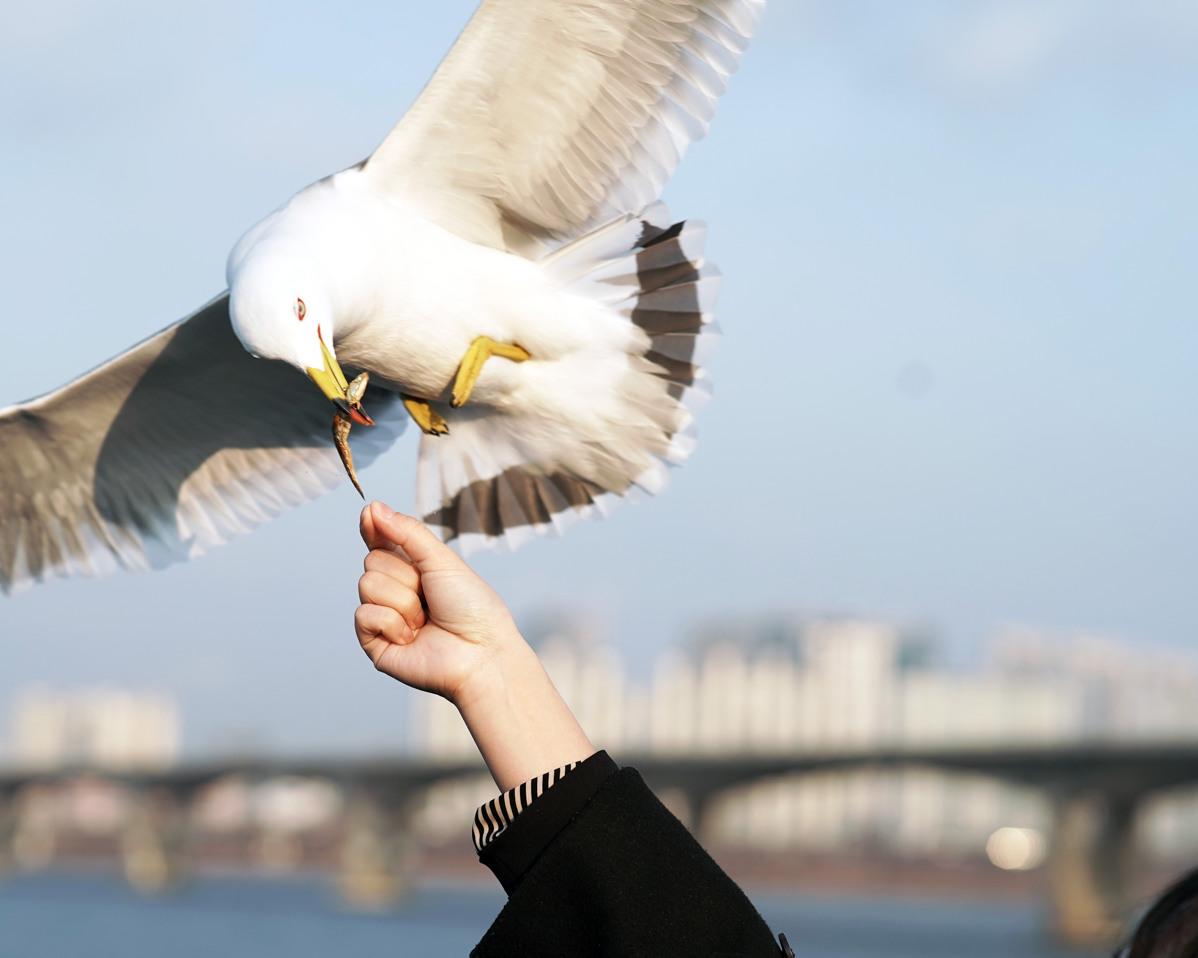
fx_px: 3617
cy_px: 508
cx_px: 547
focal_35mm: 102
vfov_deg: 15.1
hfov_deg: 18.8
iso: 250
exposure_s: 1/1600
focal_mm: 85
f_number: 3.5
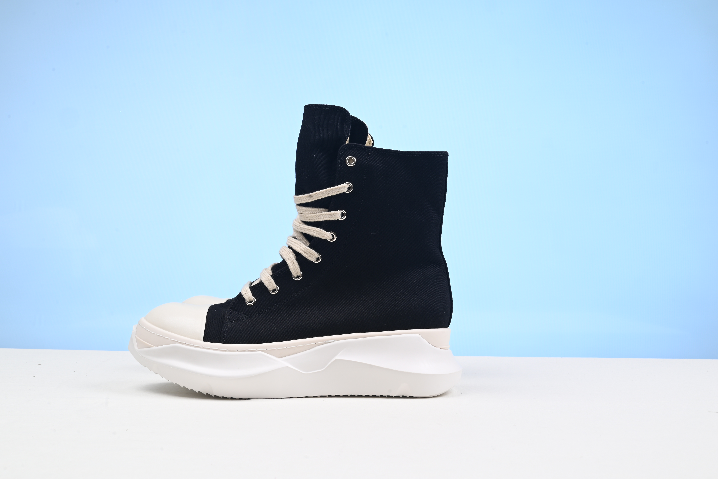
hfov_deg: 47.4
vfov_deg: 32.6
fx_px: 818
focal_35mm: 41
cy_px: 241
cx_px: 354
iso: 100
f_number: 16
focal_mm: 40
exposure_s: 1/2
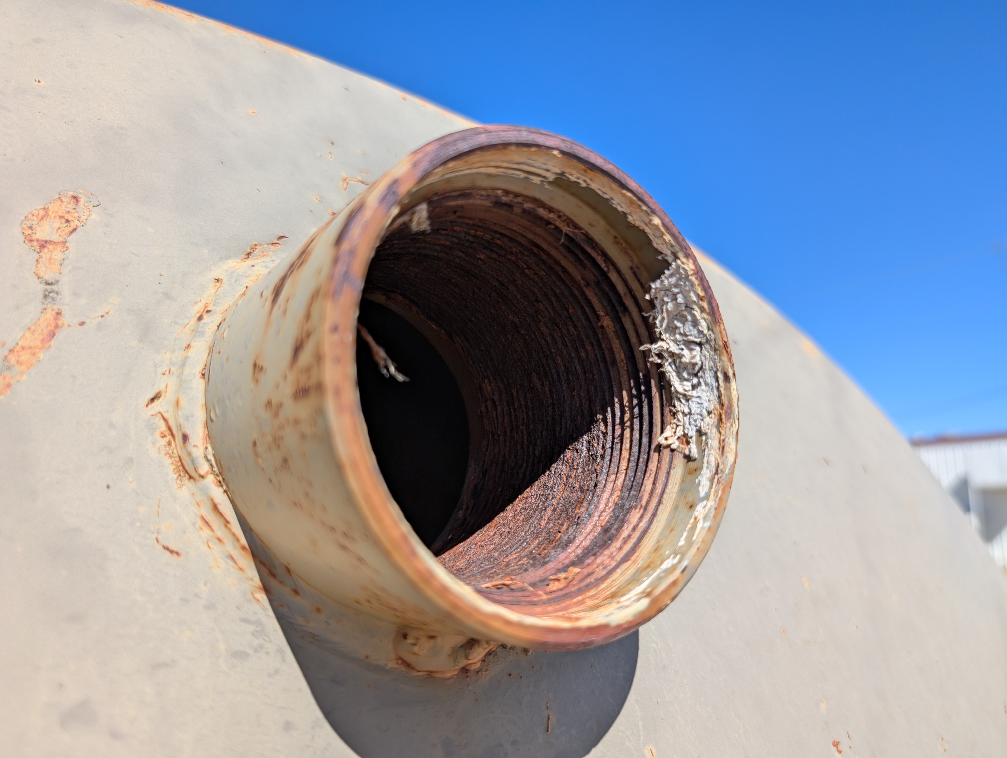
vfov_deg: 56.9
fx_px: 699
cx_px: 504
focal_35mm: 24
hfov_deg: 71.5
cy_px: 379
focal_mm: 6.9
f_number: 1.68
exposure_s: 1/877
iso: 20
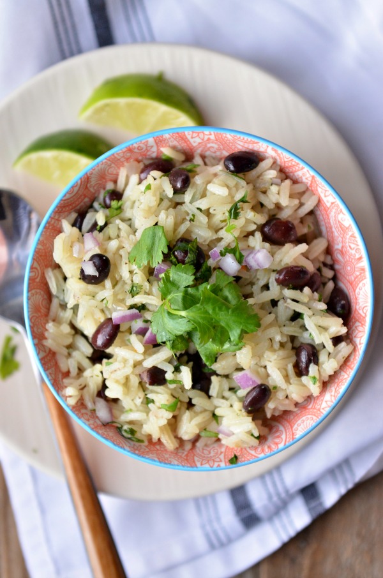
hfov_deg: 18.8
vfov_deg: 28.1
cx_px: 192
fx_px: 1154
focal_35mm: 72
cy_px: 289
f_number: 3.2
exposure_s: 1/250
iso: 1000
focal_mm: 48
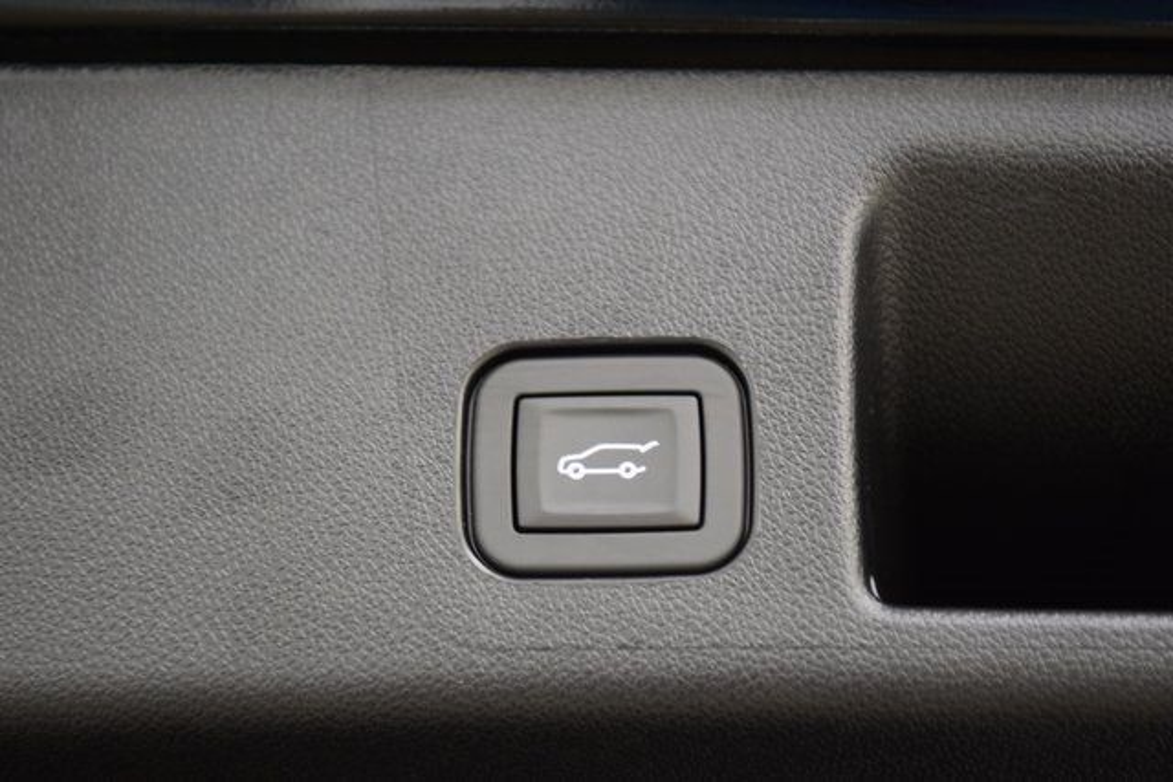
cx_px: 586
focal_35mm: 105
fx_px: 3422
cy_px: 391
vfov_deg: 13.0
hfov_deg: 19.5
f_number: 2.8
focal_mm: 70
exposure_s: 1/25
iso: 1600
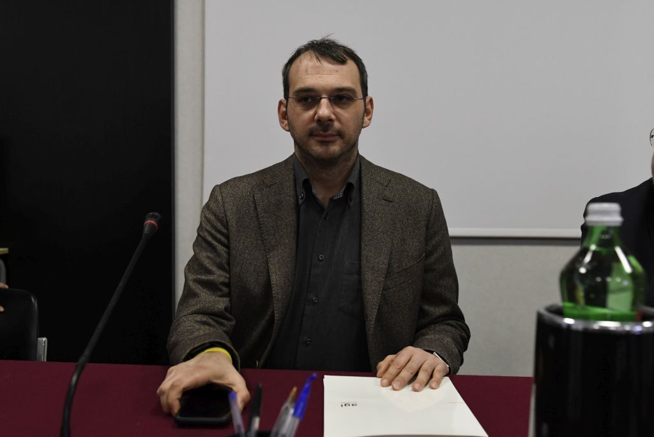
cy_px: 218
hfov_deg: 47.9
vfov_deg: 33.0
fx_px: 736
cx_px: 327
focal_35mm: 40
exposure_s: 1/250
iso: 3200
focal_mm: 27
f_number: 4
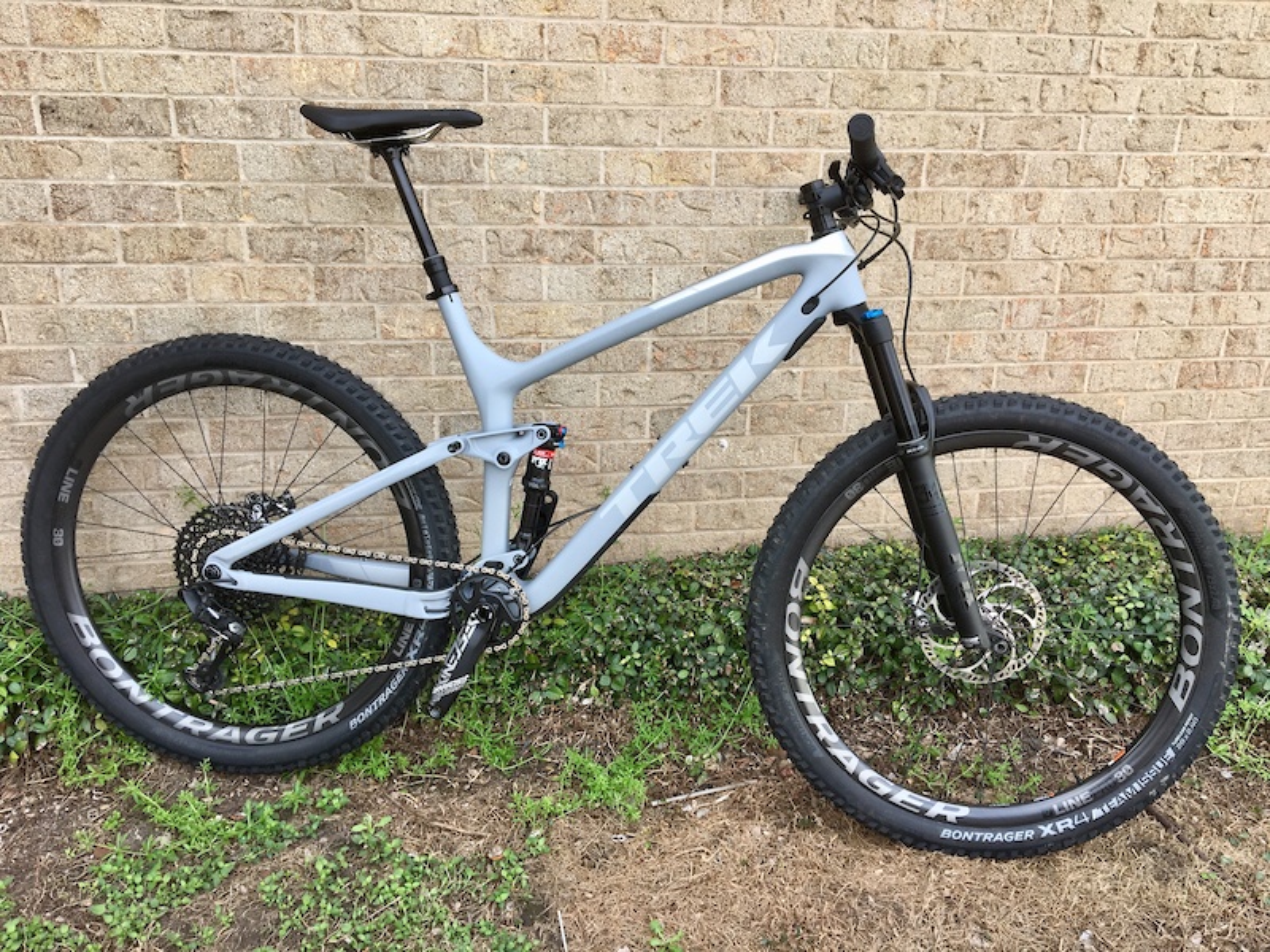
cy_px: 476
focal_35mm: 29
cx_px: 635
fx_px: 1064
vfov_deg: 48.2
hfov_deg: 61.7
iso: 25
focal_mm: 4.15
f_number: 2.2
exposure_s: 1/209
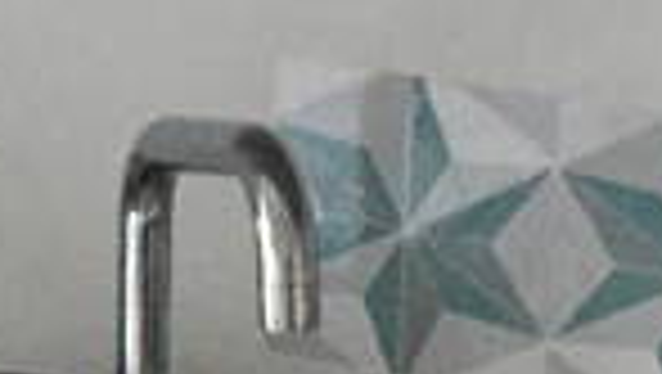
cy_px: 248
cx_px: 198
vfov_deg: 7.2
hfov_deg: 12.6
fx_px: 2987
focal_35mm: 170
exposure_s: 1/17
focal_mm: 4.15
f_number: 2.2
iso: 320
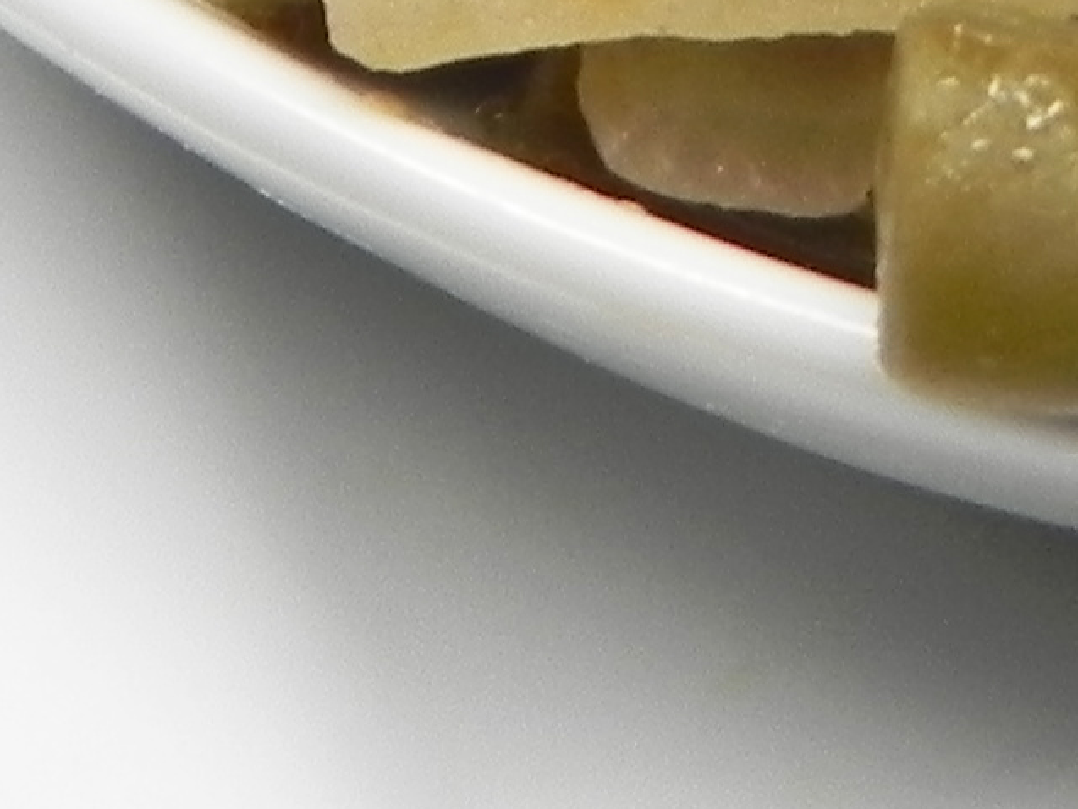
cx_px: 946
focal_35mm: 166
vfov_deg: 8.4
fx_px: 5170
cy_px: -968
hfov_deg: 11.8
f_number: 2.8
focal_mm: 5.2
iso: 160
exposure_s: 1/38.5
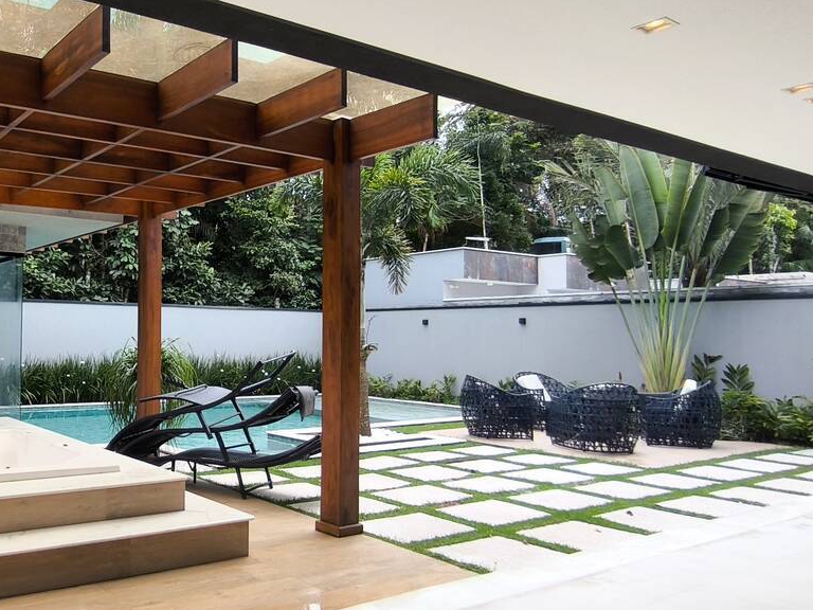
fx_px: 705
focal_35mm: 30
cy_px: 282
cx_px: 138
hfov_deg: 54.8
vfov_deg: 46.8
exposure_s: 1/412
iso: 50
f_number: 2.2
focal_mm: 1.65
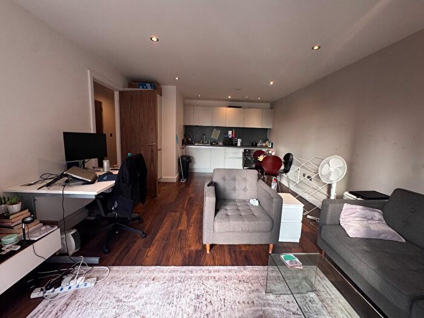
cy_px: 159
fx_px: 171
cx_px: 212
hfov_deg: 102.1
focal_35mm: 14
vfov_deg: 85.7
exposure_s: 1/99
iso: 160
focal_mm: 2.22
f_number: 2.2
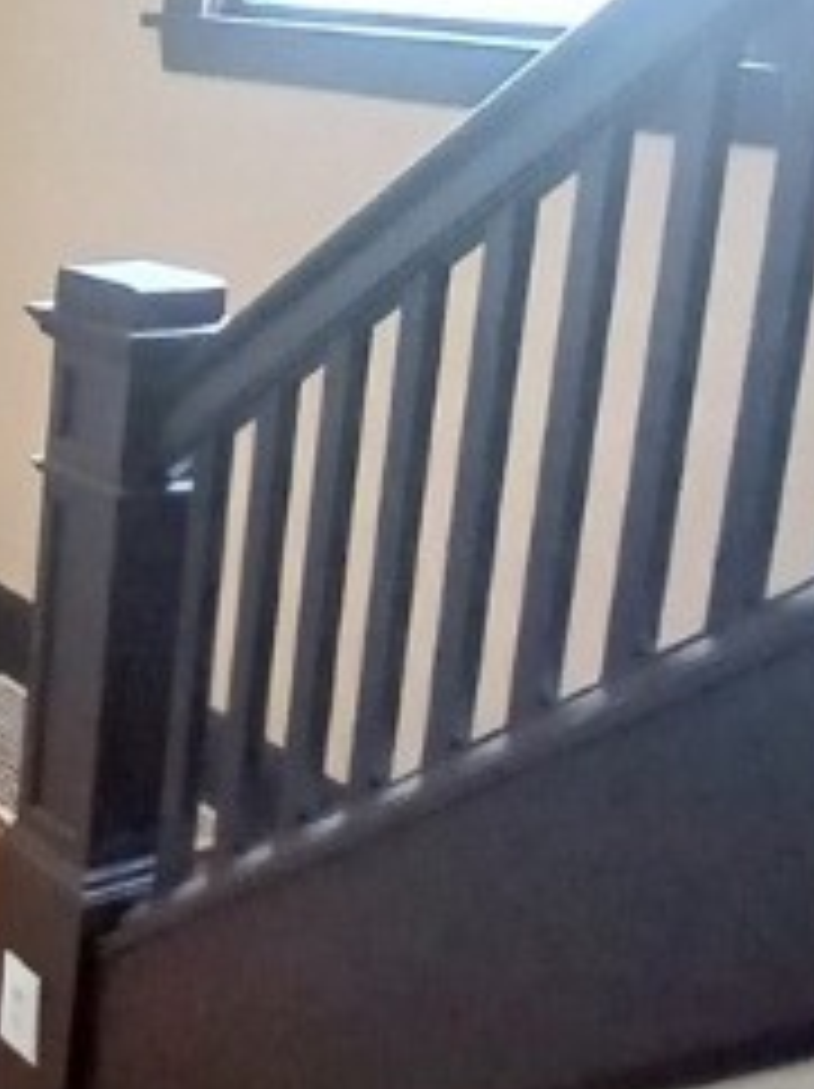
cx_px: -198
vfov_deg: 34.8
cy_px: 274
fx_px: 1696
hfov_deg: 24.2
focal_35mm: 54
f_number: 2.2
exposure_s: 1/24
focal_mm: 1.4
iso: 500
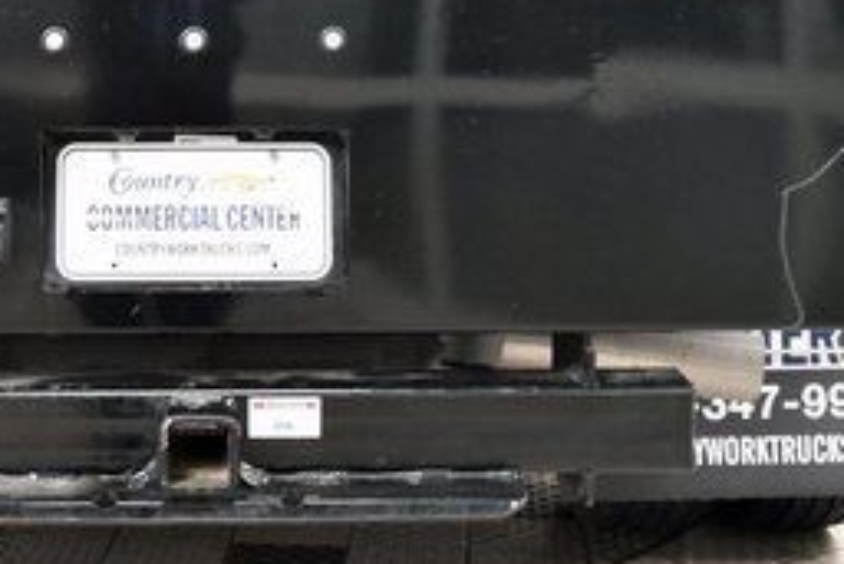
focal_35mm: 90
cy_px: 84
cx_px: 191
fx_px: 2111
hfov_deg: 22.4
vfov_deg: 15.1
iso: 1600
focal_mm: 24
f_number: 4.5
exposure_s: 1/60
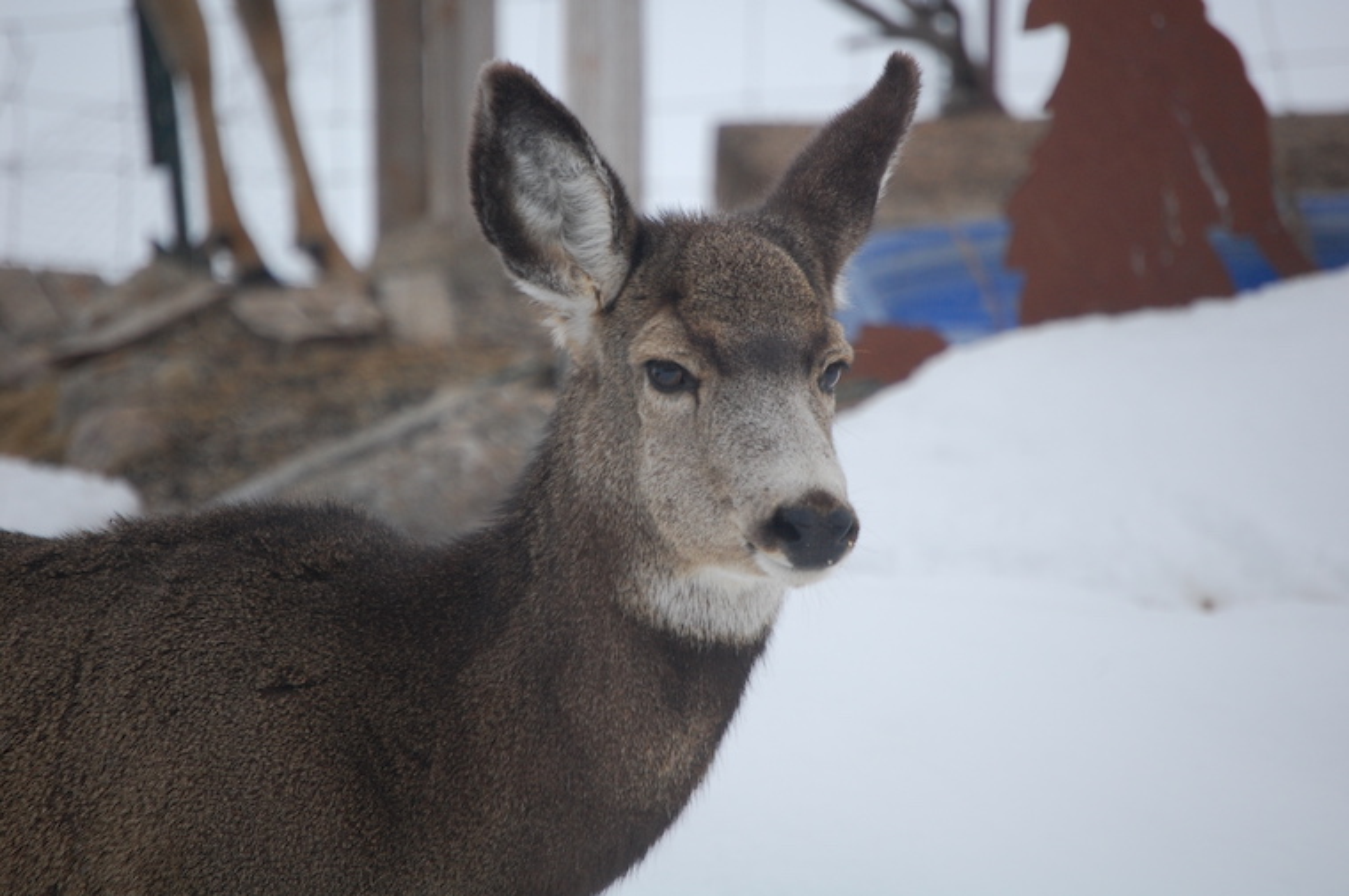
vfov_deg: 4.6
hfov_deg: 6.9
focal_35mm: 300
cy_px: 448
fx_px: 11229
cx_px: 674
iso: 400
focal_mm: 200
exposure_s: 1/500
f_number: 5.6
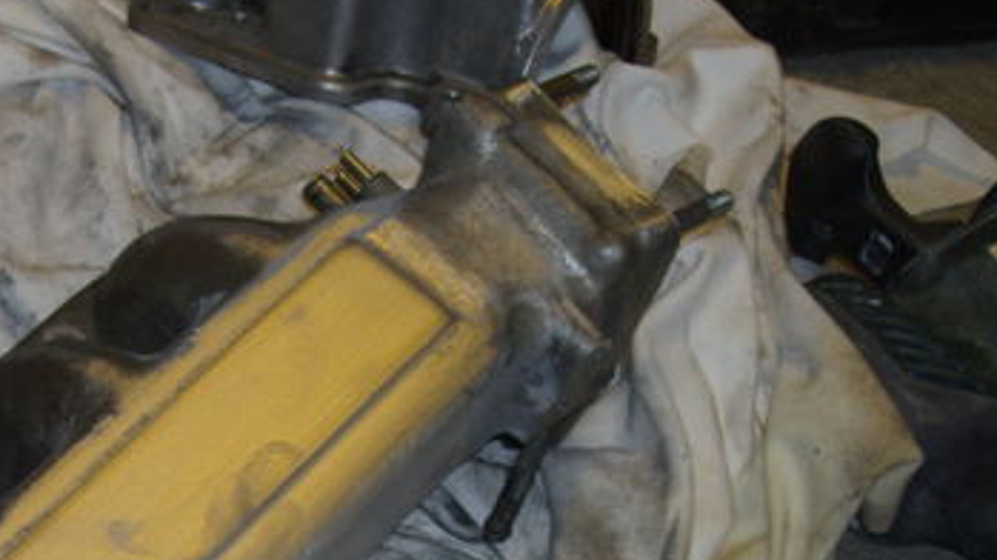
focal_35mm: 74
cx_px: 177
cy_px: 554
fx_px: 1956
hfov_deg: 27.9
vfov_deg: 16.0
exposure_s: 1/40
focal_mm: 6.2
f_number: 2.8
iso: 80
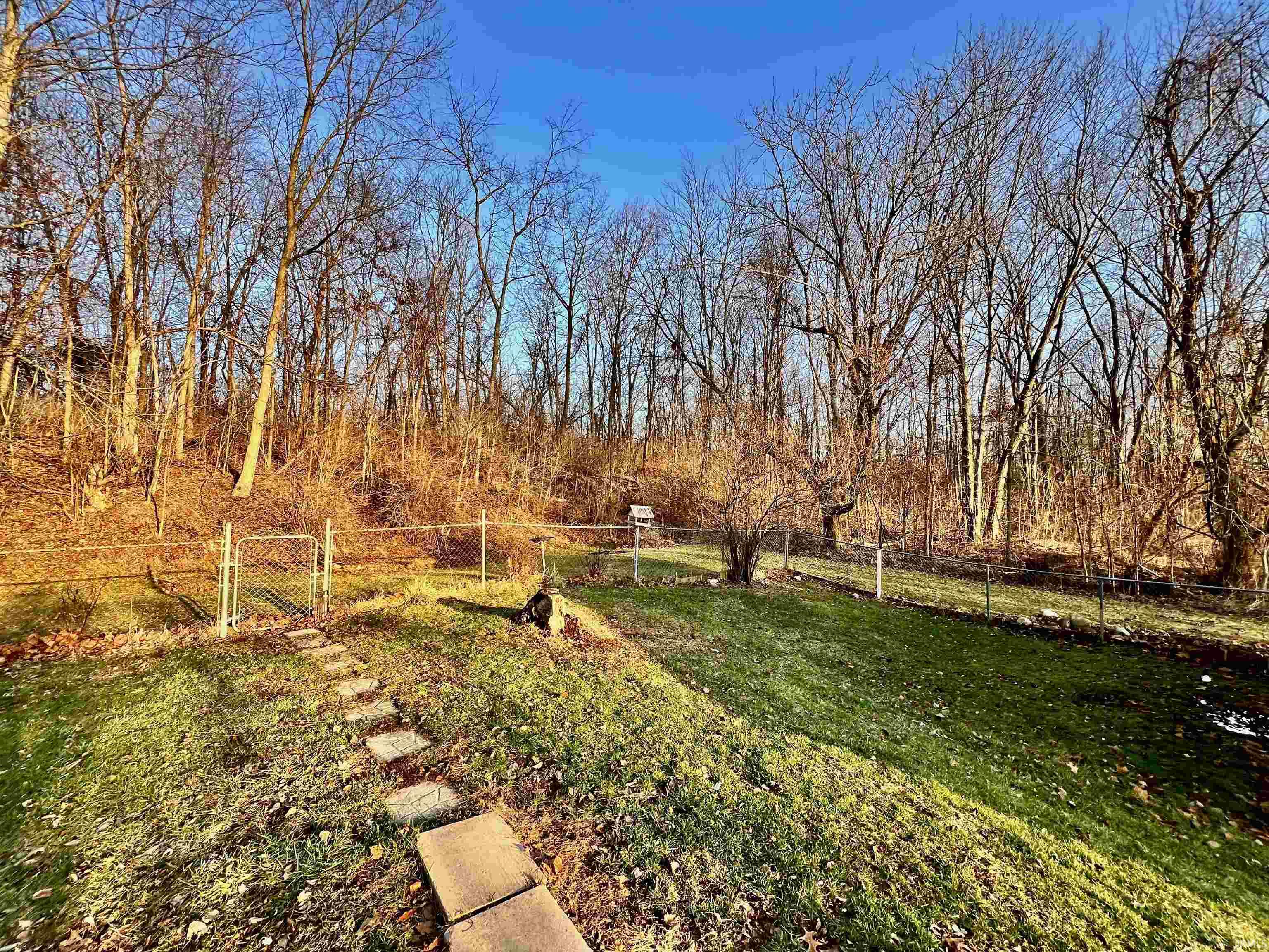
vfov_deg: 89.9
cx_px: 634
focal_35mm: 13
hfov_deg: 106.2
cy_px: 476
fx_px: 477
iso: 32
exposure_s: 1/209
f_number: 1.8
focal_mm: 1.57
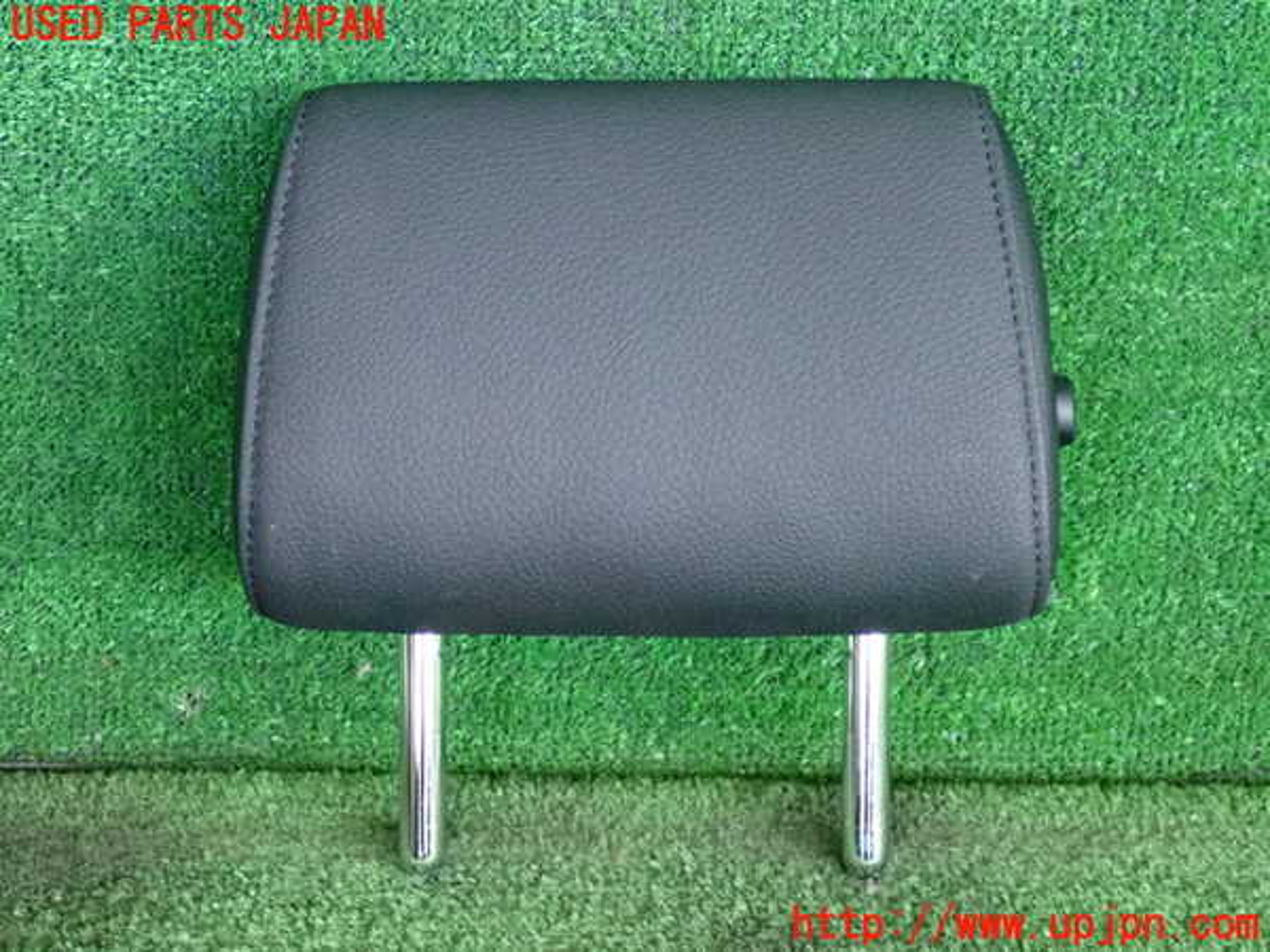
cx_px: 635
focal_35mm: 67
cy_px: 476
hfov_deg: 29.0
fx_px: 2458
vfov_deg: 21.9
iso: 2500
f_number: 3.8
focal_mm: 11.88
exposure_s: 1/125
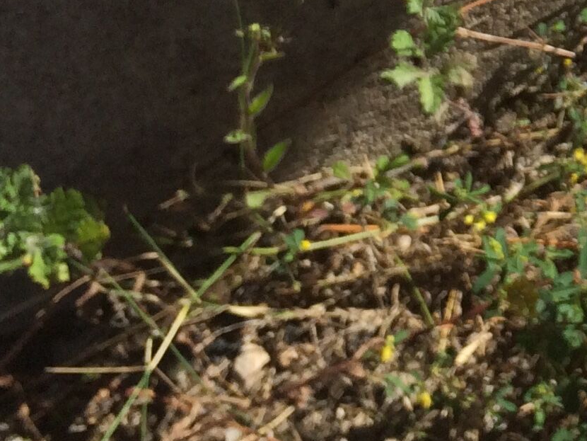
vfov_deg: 12.5
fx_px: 1934
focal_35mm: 114
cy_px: -158
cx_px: 837
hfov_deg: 16.0
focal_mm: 4.15
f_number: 2.2
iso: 32
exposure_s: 1/1953
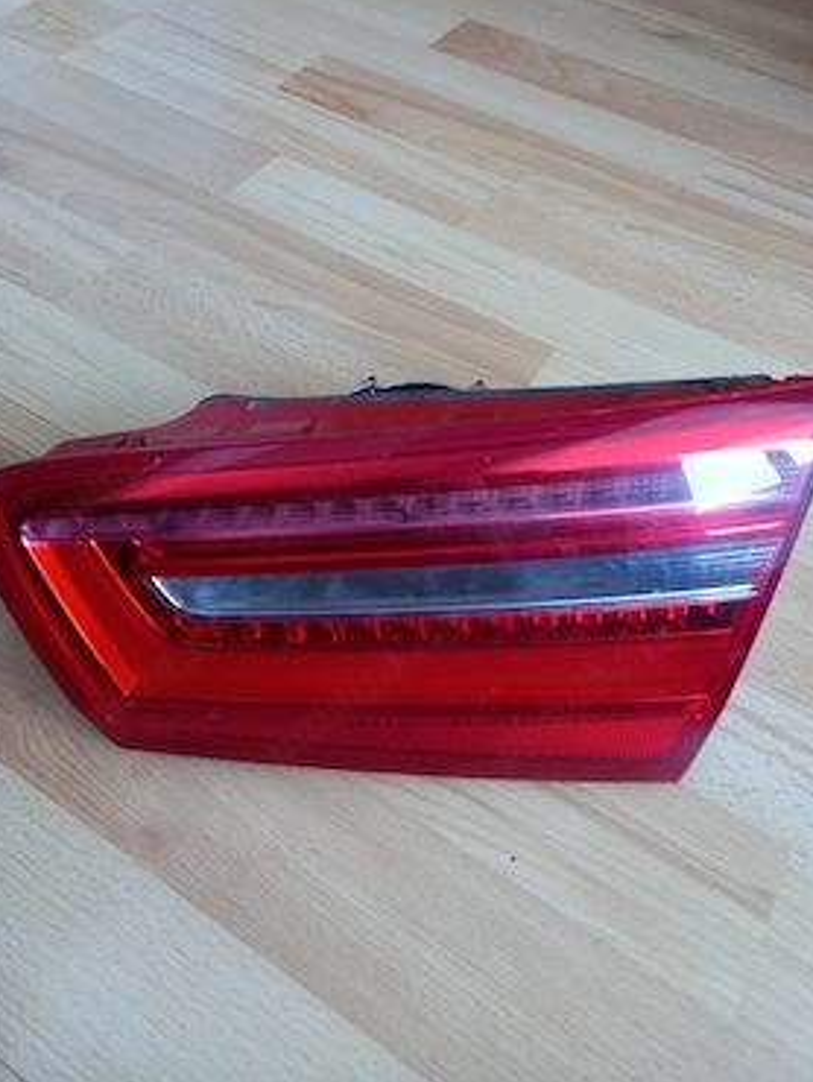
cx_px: 418
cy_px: 500
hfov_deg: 51.4
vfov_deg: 65.2
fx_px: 845
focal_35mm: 27
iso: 200
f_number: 2
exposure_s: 1/25.1
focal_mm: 4.6
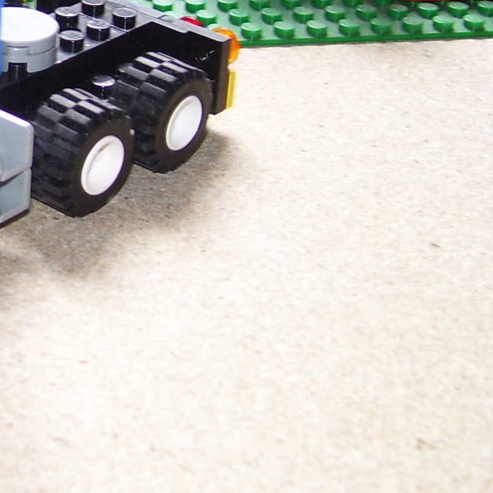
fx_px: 1466
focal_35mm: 91
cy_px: 78
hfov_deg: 17.6
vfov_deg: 18.8
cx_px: -182
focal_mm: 6
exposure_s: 1/60
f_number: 2.7
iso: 80
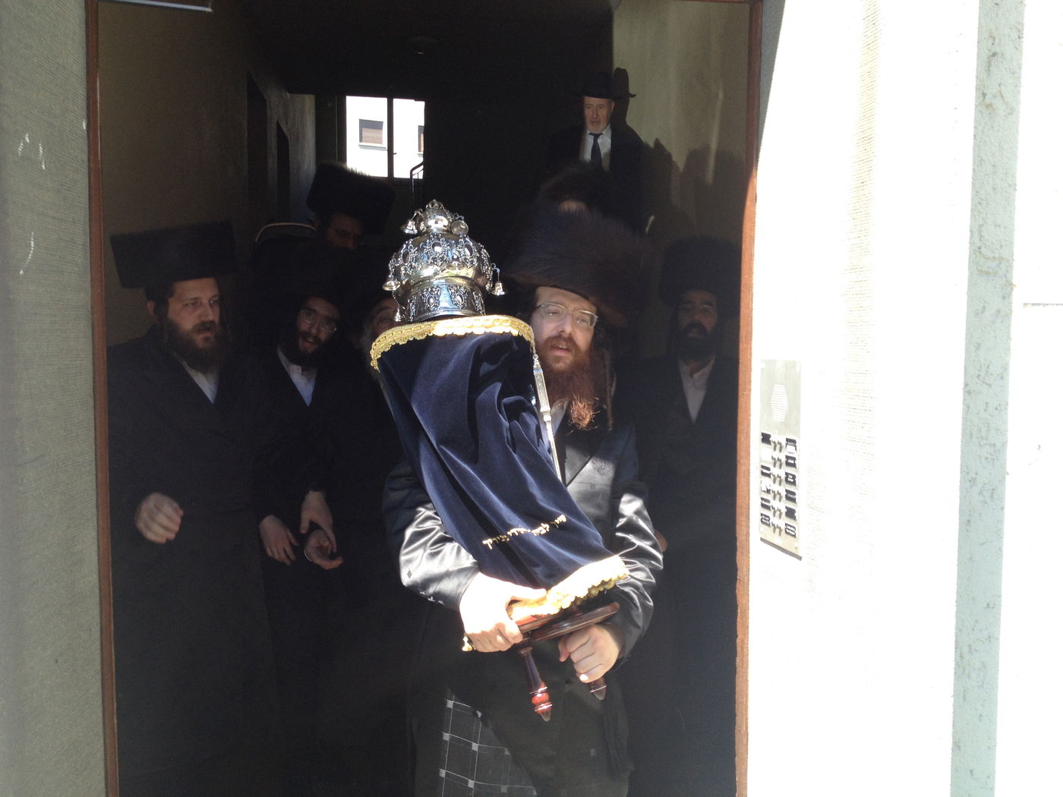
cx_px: 532
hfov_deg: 52.6
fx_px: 1075
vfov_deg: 40.7
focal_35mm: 35
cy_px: 398
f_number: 2.4
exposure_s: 1/210
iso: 50
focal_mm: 4.28
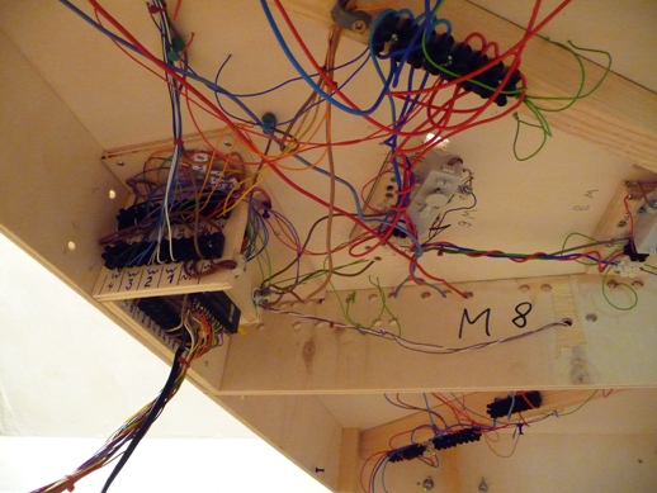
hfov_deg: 63.4
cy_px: 246
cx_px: 328
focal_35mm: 28
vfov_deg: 49.8
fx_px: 532
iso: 800
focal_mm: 4.7
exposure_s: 1/13
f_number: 3.3
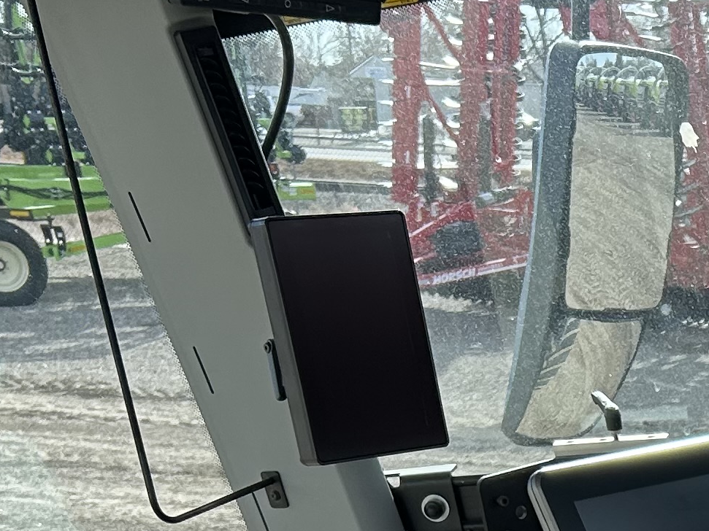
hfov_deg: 16.3
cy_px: 1040
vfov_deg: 12.2
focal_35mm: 108
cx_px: 1131
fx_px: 2212
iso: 50
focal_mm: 5.7
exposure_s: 1/1079
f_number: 1.5
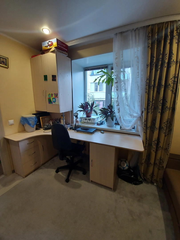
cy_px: 120
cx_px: 90
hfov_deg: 89.9
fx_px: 90
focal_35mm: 13
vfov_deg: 106.2
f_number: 2.2
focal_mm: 1.74
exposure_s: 1/50
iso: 64
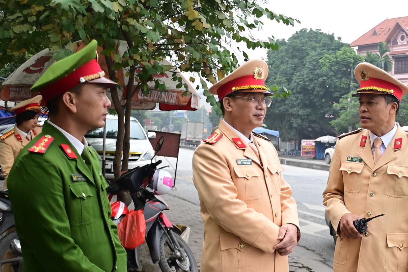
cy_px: 145
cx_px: 317
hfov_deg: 31.7
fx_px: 703
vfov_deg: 21.9
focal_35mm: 62
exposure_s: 1/200
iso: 250
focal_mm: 26
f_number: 3.8
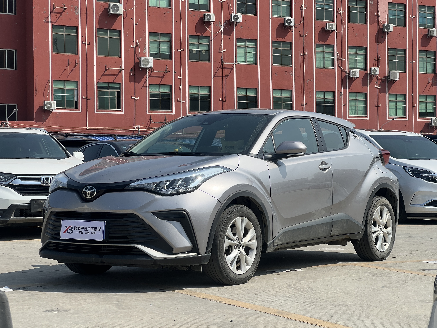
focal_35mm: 78
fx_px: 985
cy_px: 164
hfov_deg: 25.0
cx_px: 216
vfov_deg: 18.9
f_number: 2.8
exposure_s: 1/834
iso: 32
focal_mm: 9
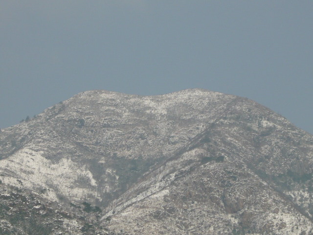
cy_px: 118
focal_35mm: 160
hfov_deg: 12.3
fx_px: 1447
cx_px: 156
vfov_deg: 9.3
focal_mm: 16.5
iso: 100
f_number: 14
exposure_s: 1/160
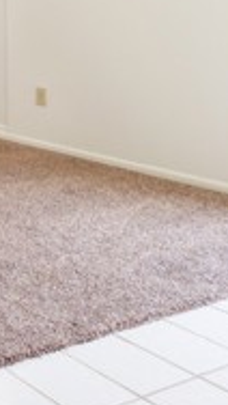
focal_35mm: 52
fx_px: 558
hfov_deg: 14.5
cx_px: -325
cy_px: 36
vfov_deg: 37.1
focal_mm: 7
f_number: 9
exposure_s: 1/20
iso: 800
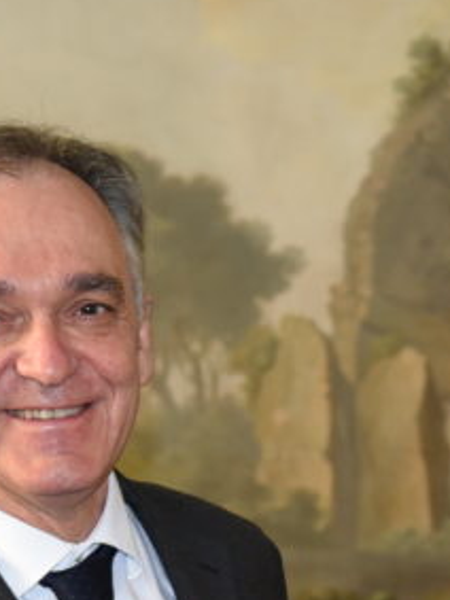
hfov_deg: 8.2
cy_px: 676
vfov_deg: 10.8
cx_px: 414
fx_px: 3140
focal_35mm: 181
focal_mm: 52
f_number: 5
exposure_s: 1/80
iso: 800
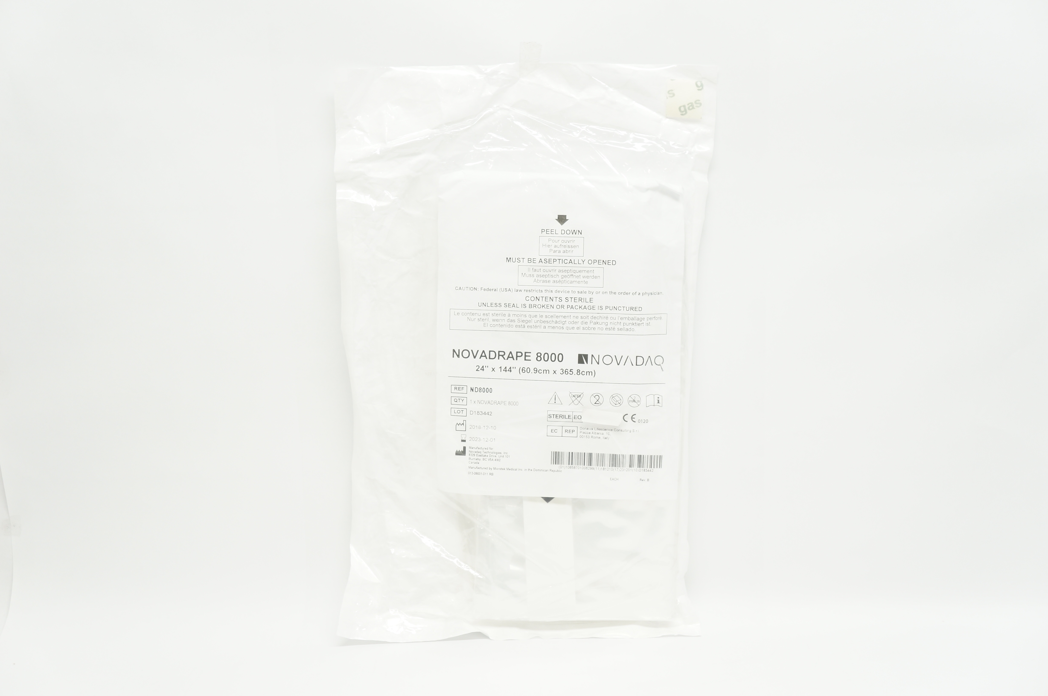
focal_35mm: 48
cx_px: 524
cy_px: 348
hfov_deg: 41.2
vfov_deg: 28.0
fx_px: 1396
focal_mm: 32
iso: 400
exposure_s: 1/60
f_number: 5.6
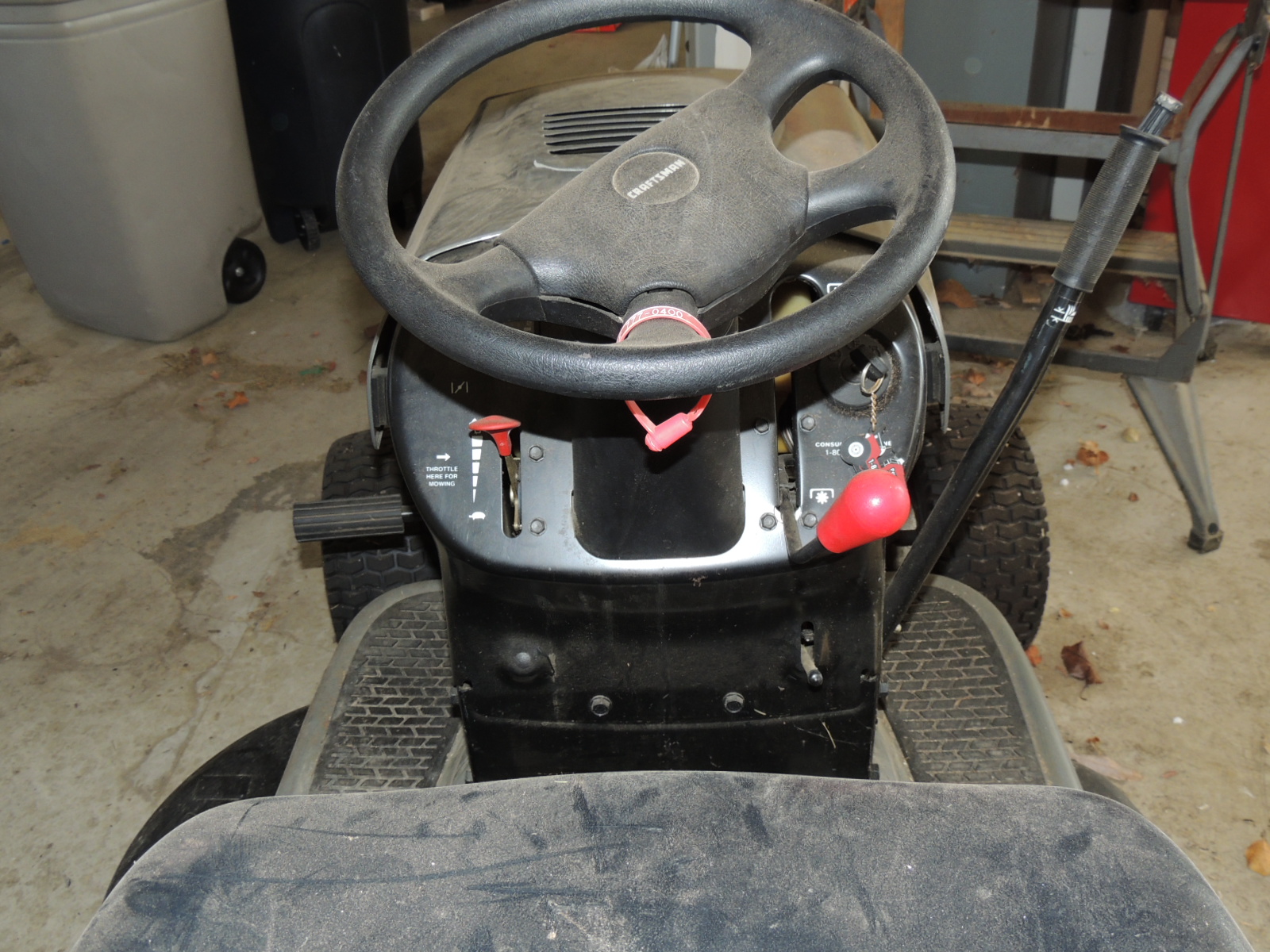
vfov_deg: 42.9
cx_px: 635
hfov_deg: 55.4
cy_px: 476
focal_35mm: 33
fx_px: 1211
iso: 200
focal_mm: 5.8
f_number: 3.2
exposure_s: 1/30
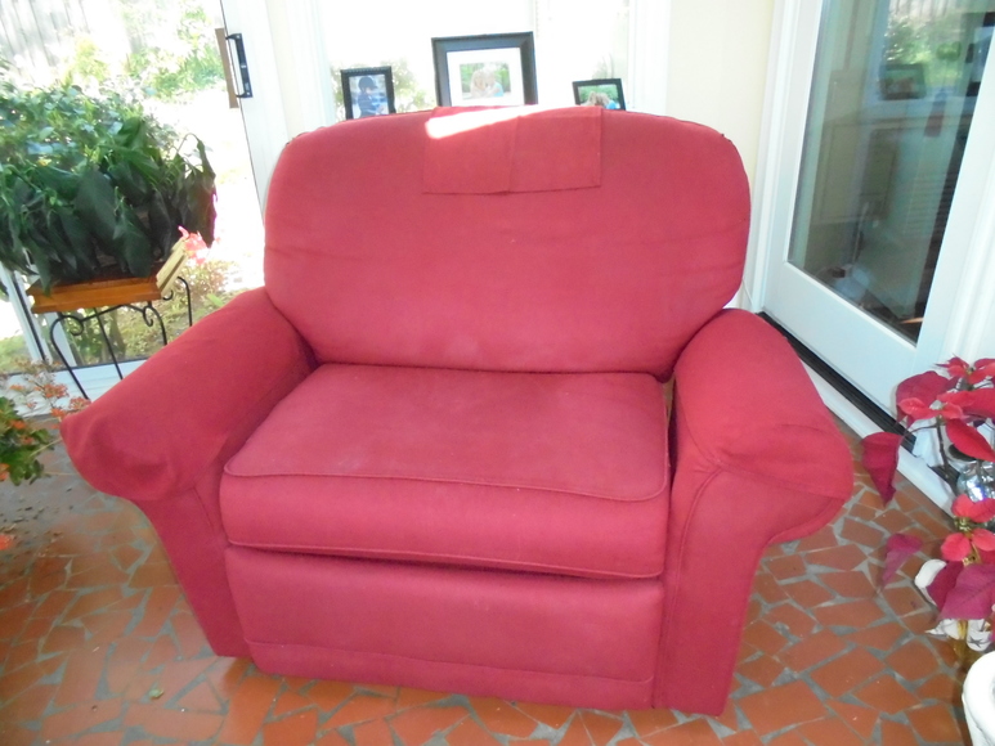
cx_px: 498
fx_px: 747
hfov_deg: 67.3
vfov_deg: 53.1
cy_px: 373
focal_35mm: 26
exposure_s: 1/100
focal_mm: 4.6
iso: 800
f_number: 3.5
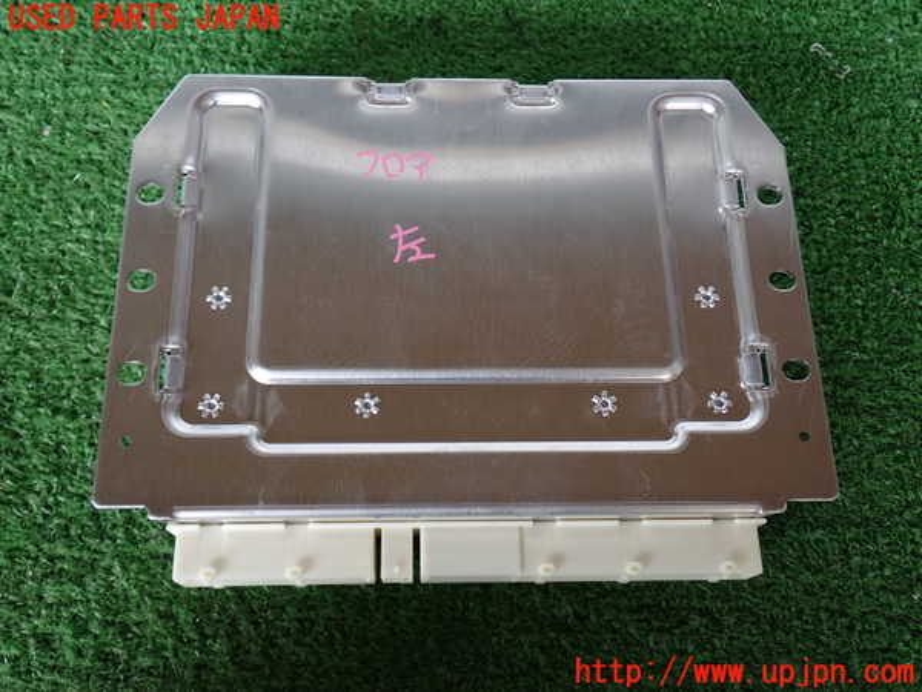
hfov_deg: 51.4
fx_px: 959
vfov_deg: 39.7
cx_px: 461
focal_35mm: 36
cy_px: 346
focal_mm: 6.37
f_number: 2.5
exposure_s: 1/80
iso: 125
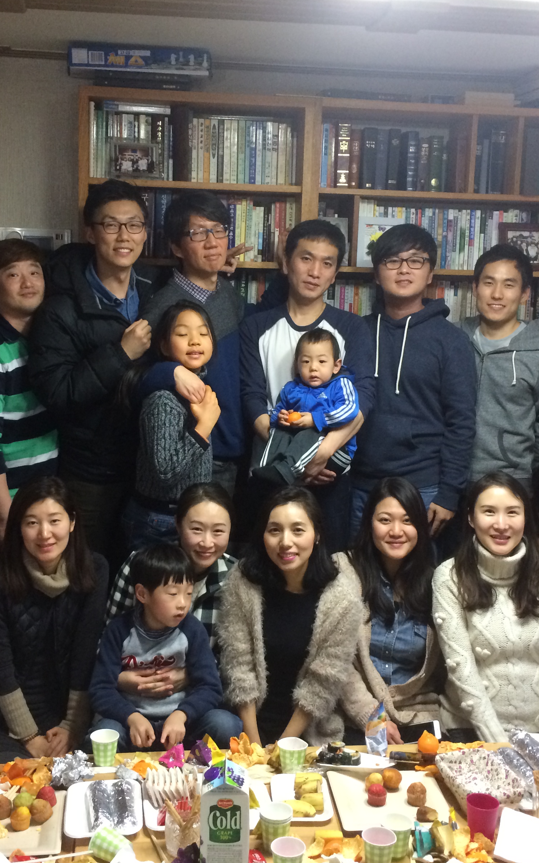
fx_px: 987
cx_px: 251
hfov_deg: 30.5
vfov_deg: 47.2
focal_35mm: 42
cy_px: 426
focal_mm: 4.15
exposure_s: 1/30
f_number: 2.2
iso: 250
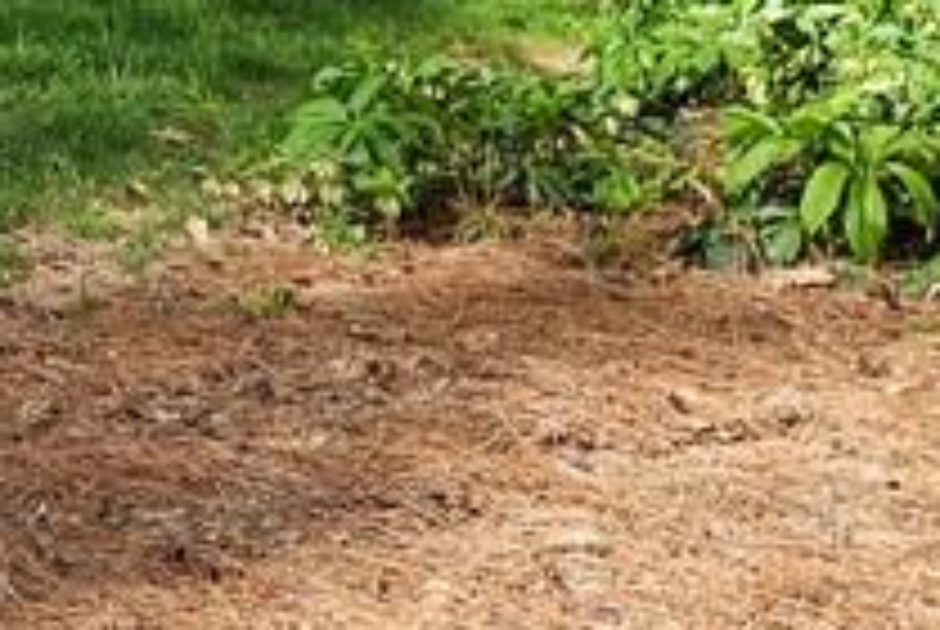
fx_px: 3059
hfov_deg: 15.7
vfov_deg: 10.6
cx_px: -589
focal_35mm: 117
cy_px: -693
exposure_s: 1/726
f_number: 1.8
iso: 25
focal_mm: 5.4
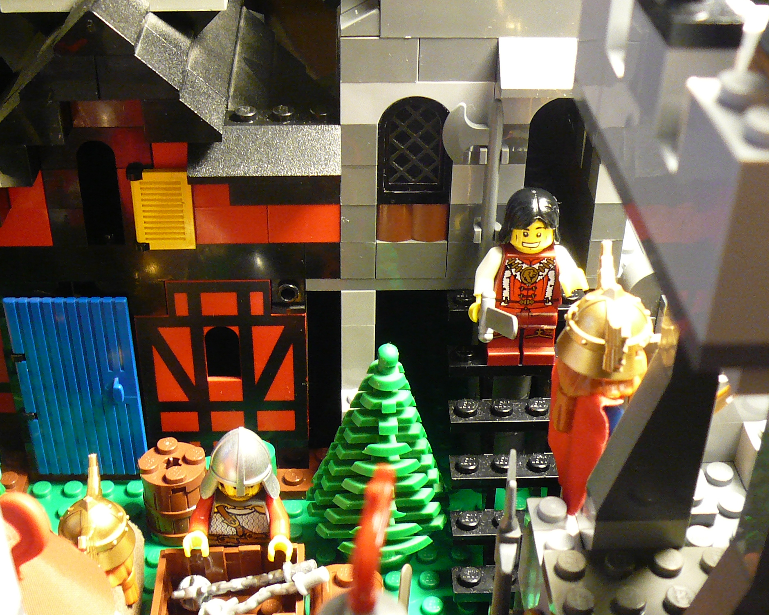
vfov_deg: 29.7
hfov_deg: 36.6
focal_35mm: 51
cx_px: 363
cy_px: 302
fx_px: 1161
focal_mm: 5.2
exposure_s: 1/8
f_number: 2.9
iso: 200
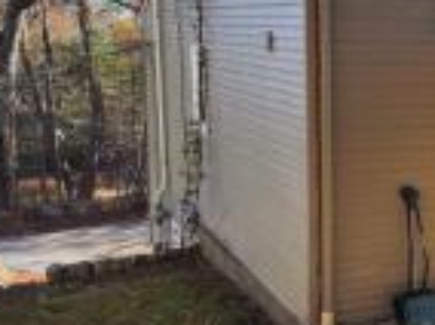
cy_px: 184
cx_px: 567
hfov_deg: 25.6
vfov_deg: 22.5
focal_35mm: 65
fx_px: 815
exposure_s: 1/424
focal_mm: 6.4
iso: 12
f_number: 1.8
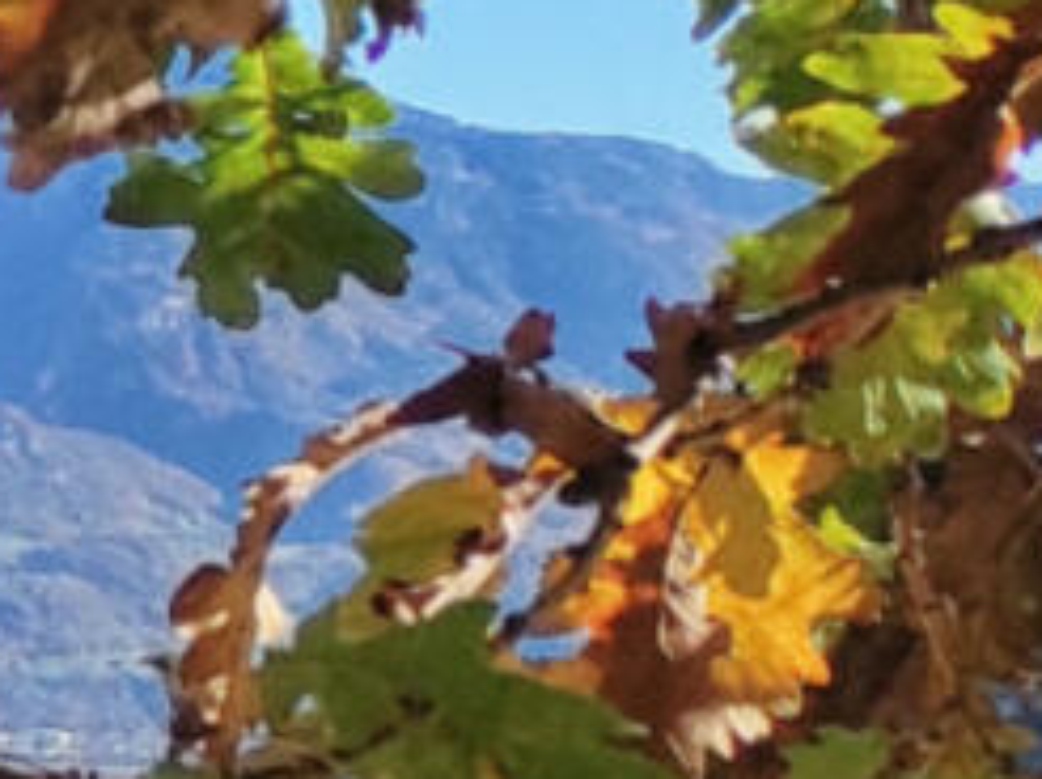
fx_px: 5864
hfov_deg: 8.2
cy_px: 417
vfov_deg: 7.6
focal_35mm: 195
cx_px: -2359
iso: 100
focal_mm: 5.43
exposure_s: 1/1178
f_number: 1.89
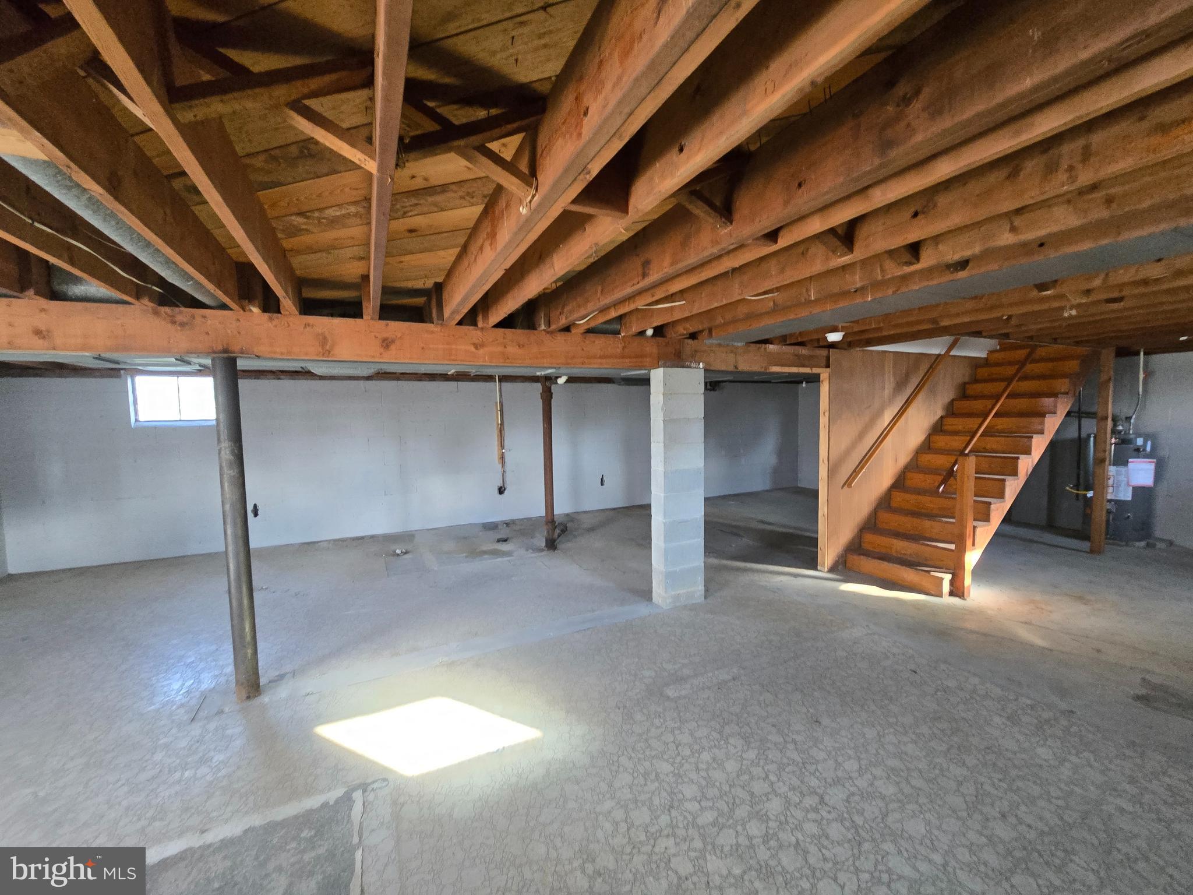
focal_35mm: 13
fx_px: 448
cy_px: 448
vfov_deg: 89.9
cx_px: 596
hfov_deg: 106.2
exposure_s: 1/60
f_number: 2.2
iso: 1000
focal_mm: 2.2
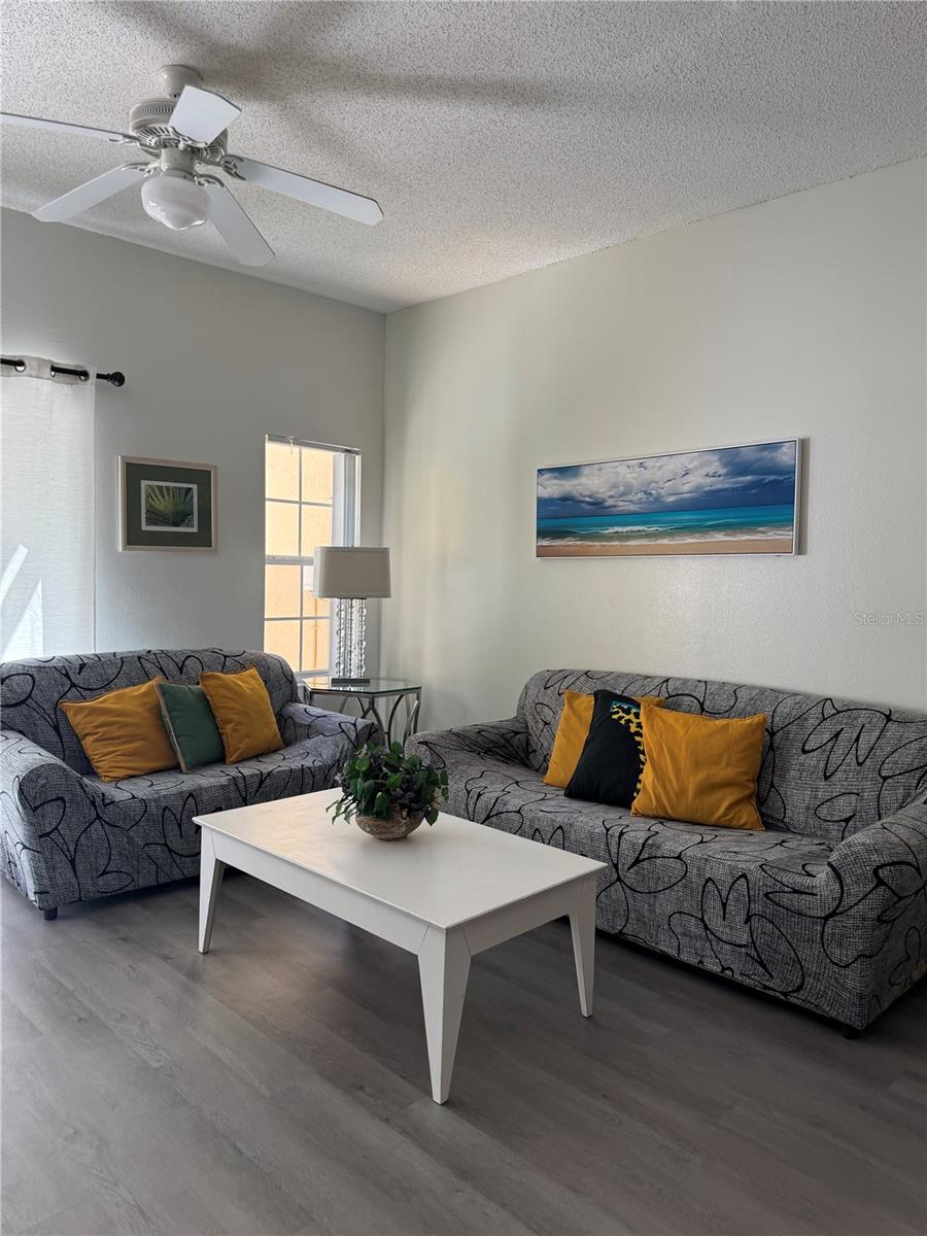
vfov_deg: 71.6
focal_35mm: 24
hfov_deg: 56.8
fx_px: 857
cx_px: 464
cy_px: 618
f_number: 1.78
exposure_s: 1/140
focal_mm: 6.76
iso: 100
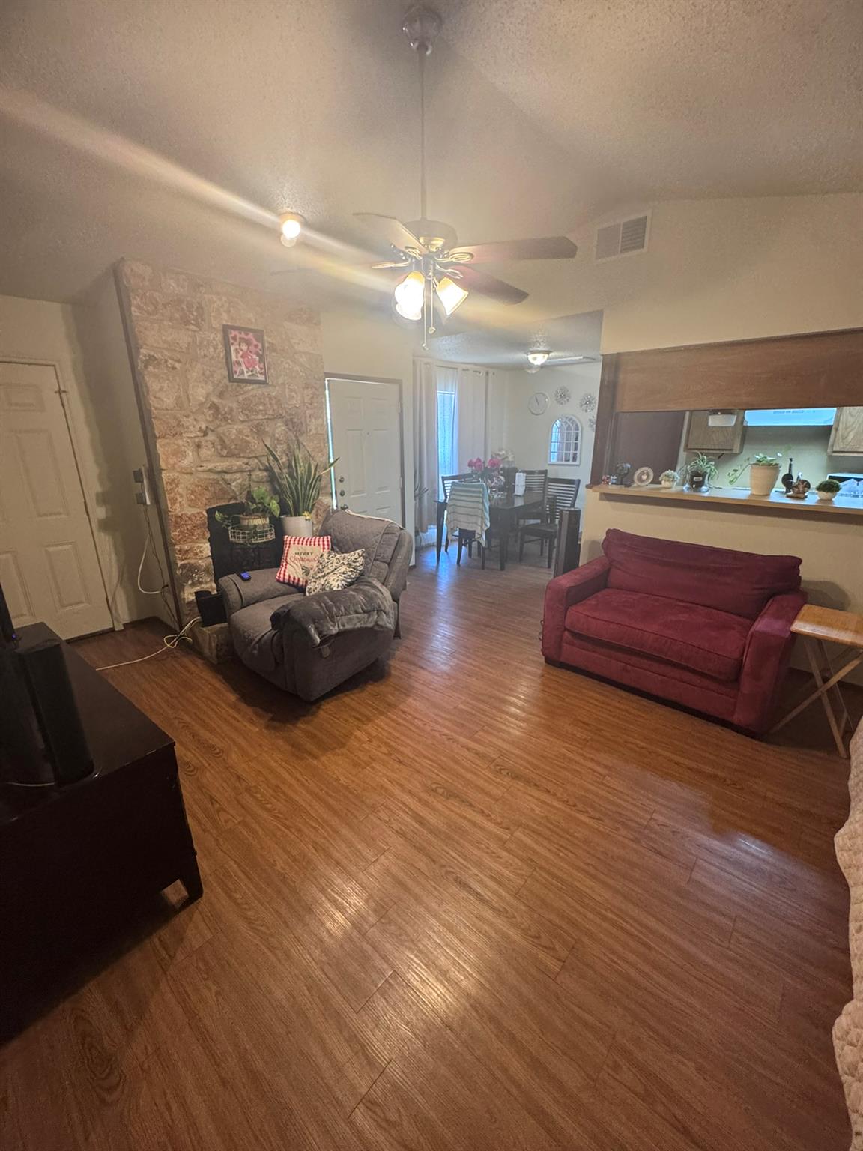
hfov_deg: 85.7
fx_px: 465
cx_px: 432
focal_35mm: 14
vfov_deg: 102.1
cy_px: 576
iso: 500
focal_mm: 2.22
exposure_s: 1/60
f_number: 2.2
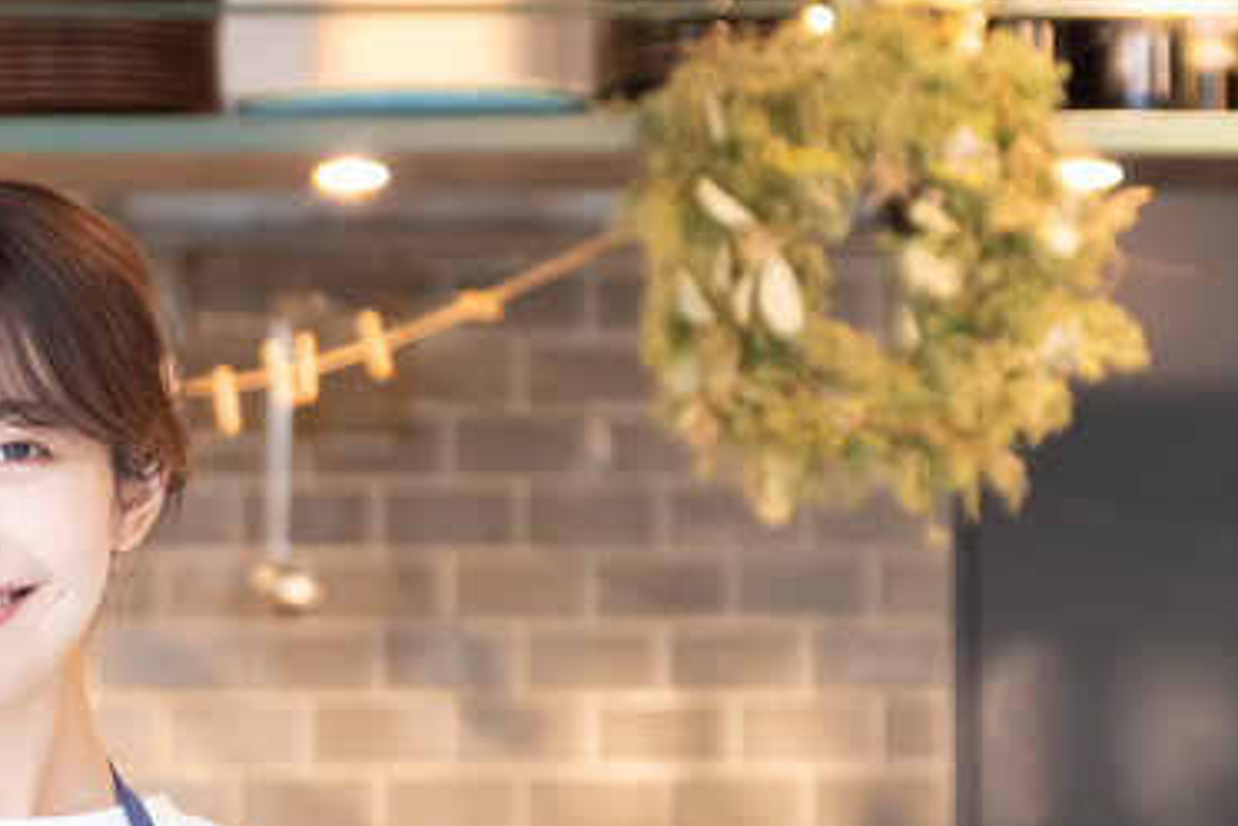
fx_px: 6192
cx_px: 212
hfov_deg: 11.4
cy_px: 763
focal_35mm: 180
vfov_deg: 7.6
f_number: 2.8
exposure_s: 1/80
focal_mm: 56
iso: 1100
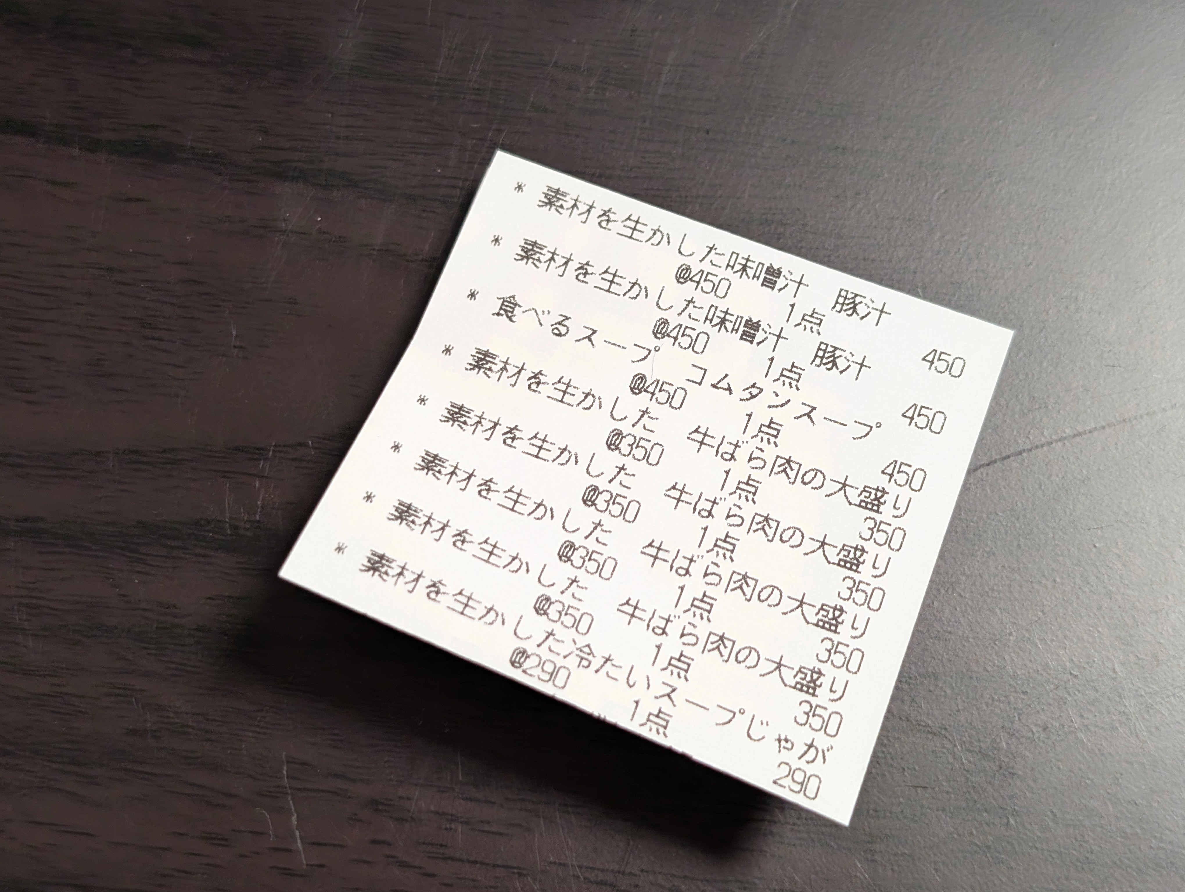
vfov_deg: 29.7
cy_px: 446
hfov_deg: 38.9
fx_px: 1680
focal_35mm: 49
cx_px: 592
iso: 174
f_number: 1.68
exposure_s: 1/40
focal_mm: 6.9
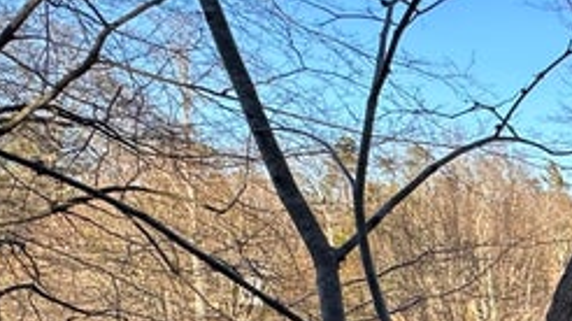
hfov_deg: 27.0
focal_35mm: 53
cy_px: 402
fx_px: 803
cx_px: 868
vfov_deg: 20.8
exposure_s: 1/428
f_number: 2.2
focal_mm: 2.22
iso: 40
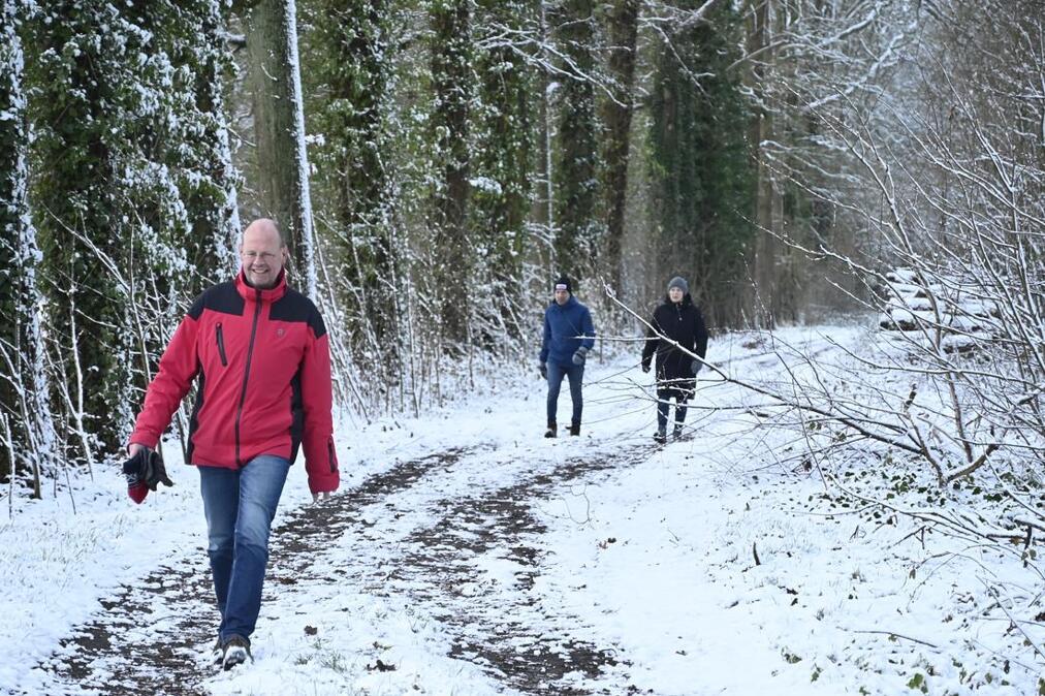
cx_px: 522
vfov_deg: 9.3
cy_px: 348
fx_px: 4294
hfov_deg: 13.9
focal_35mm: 148
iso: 640
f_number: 5.6
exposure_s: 1/125
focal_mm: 99
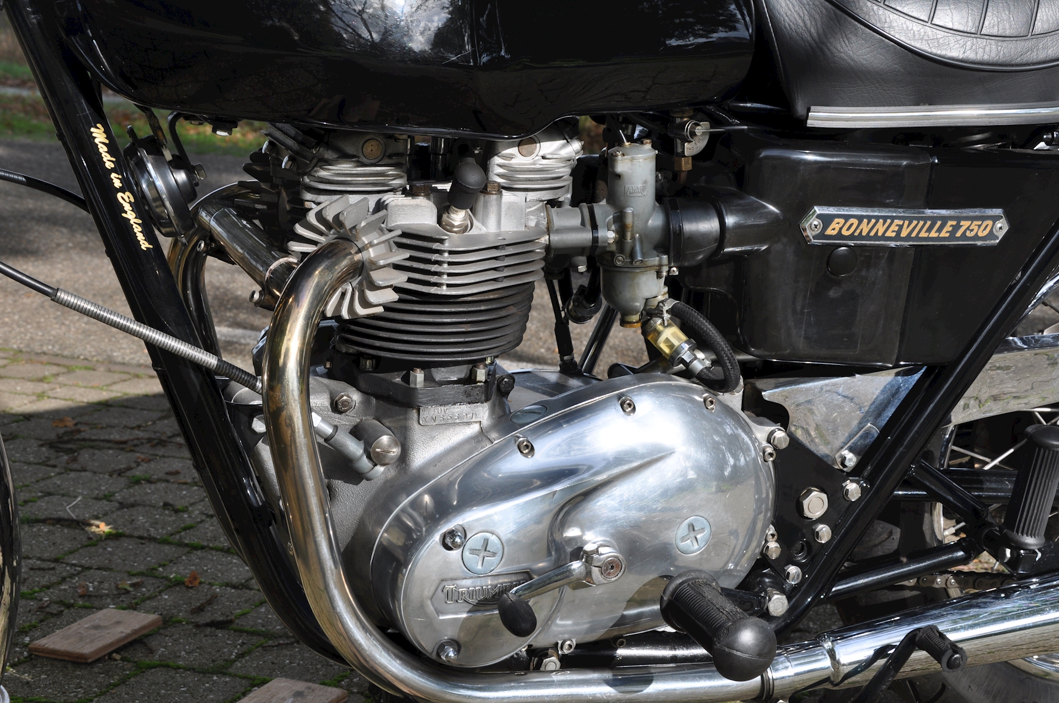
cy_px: 352
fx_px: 1851
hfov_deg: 31.9
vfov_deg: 21.5
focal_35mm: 63
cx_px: 530
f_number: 13
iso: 200
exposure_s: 1/160
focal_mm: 42
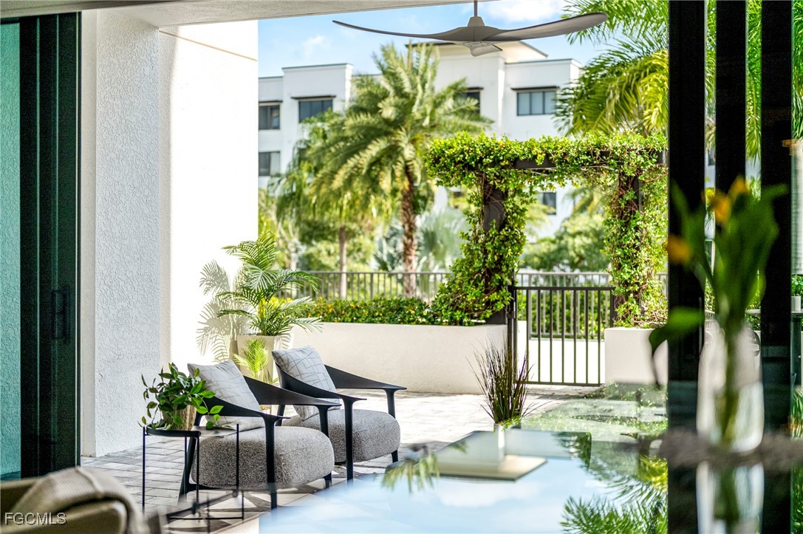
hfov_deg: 39.6
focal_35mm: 50
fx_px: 1114
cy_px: 267
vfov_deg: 27.0
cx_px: 402
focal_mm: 50
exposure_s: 1/5000
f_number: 1.8
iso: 100
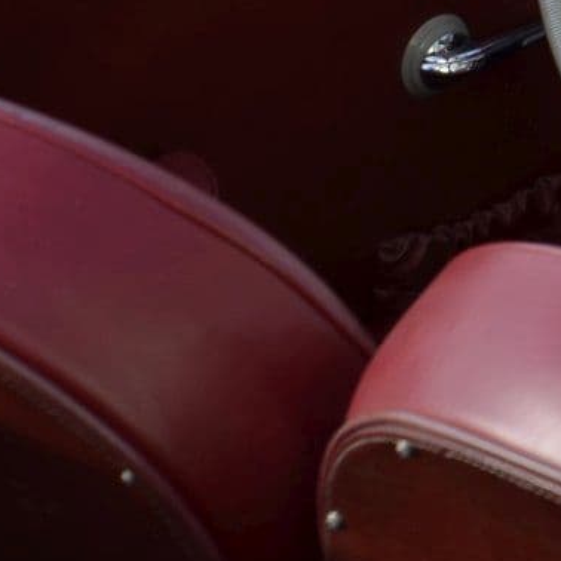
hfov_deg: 4.1
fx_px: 7774
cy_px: -279
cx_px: 1103
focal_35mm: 424
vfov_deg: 4.1
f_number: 8
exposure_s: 1/250
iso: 200
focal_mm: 70
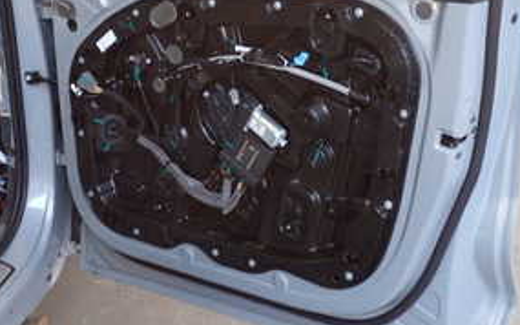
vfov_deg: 18.9
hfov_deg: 30.6
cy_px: 9
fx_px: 949
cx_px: 268
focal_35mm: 67
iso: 200
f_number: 2.3
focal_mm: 5.4
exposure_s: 1/50
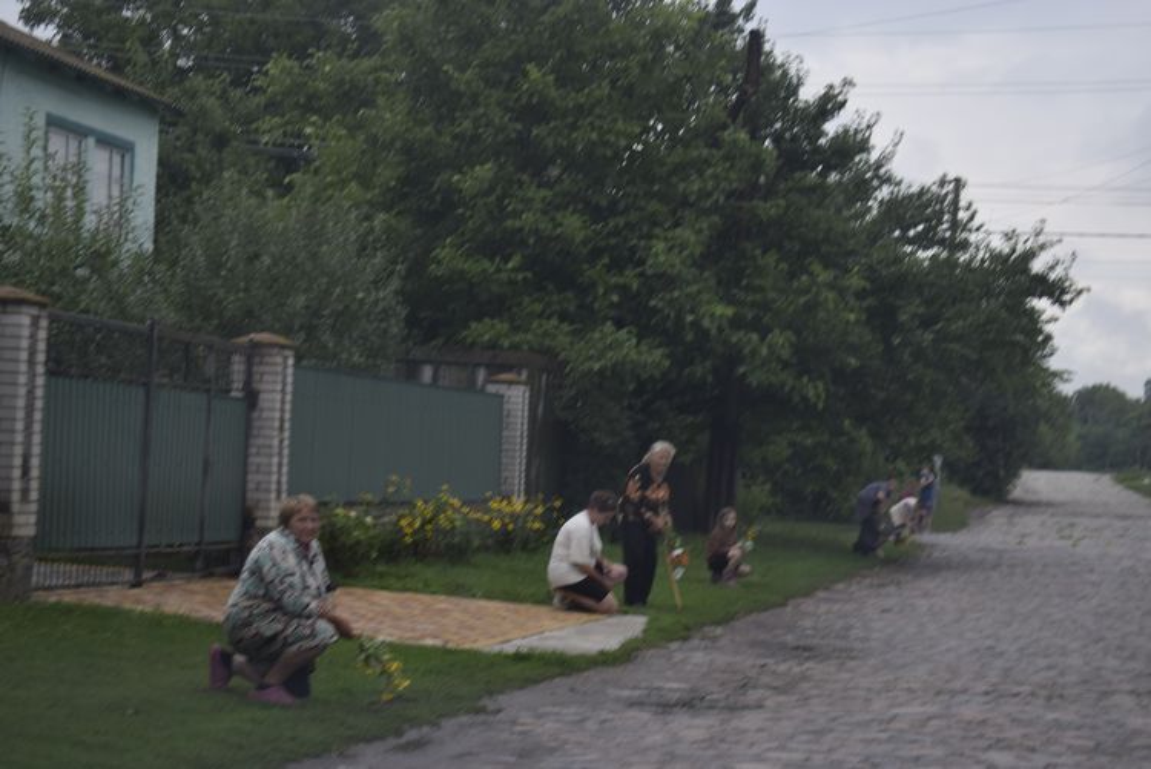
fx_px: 2639
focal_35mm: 82
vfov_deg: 16.6
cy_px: 384
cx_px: 576
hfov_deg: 24.6
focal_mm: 55
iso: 200
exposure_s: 1/320
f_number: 5.6
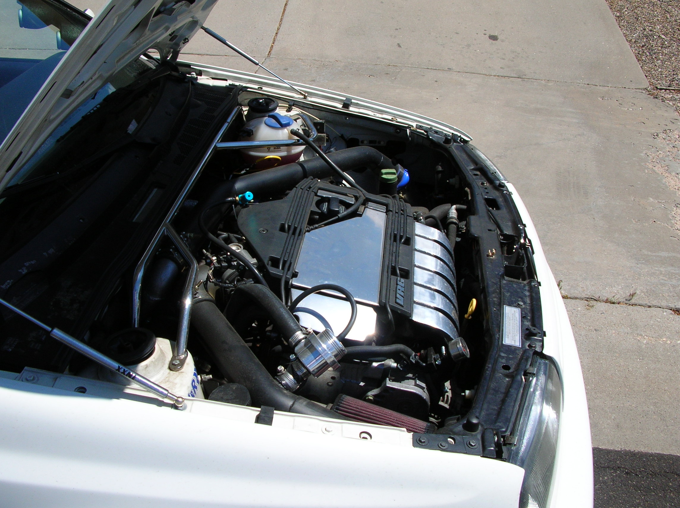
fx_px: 687
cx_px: 340
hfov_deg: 52.7
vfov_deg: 40.6
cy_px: 254
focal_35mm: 35
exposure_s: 1/408
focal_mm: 5.8
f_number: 5.6
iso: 50
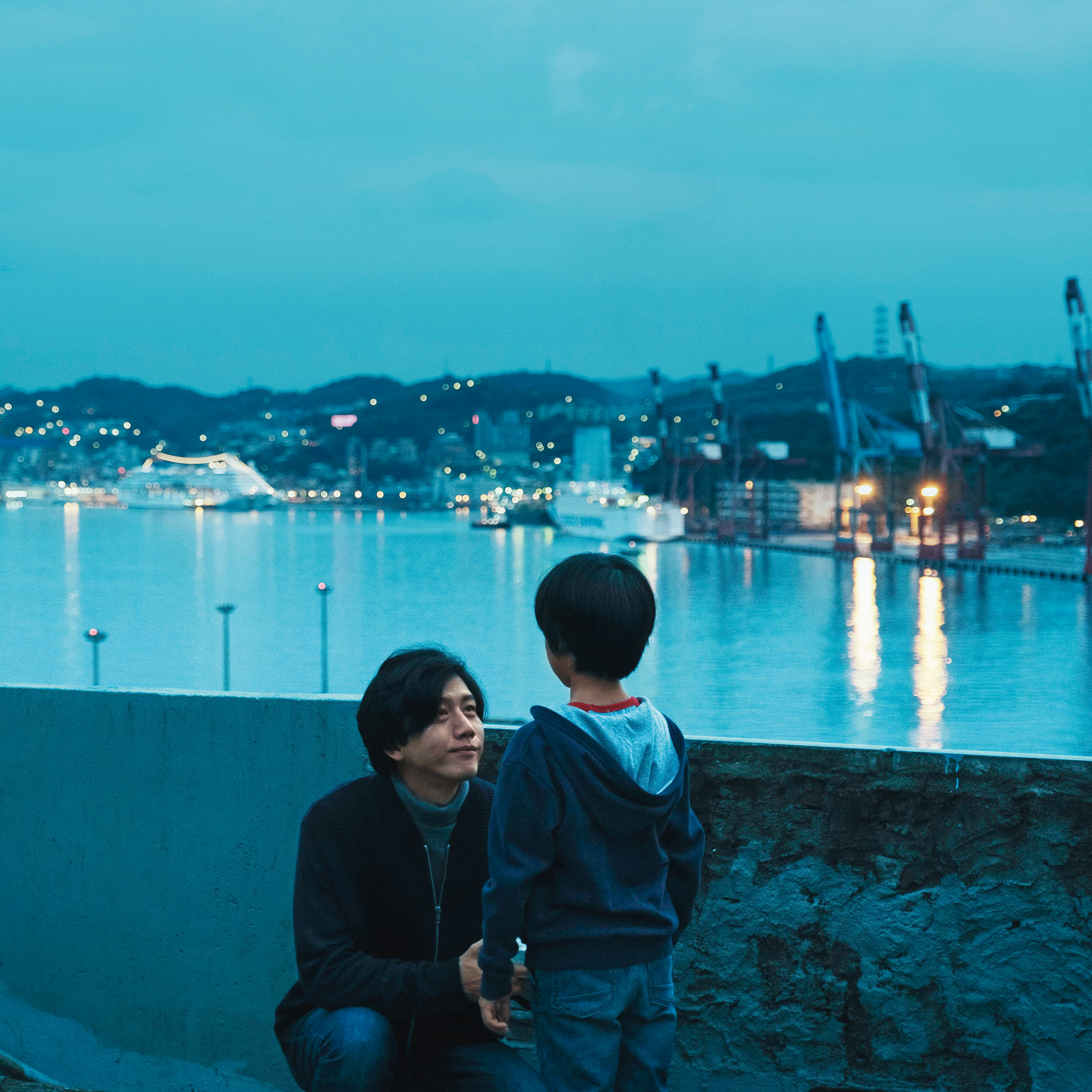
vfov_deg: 22.5
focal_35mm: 77
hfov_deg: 22.3
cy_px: 511
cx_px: 311
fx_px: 2748
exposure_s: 1/40
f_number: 2.8
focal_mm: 36.5
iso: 800
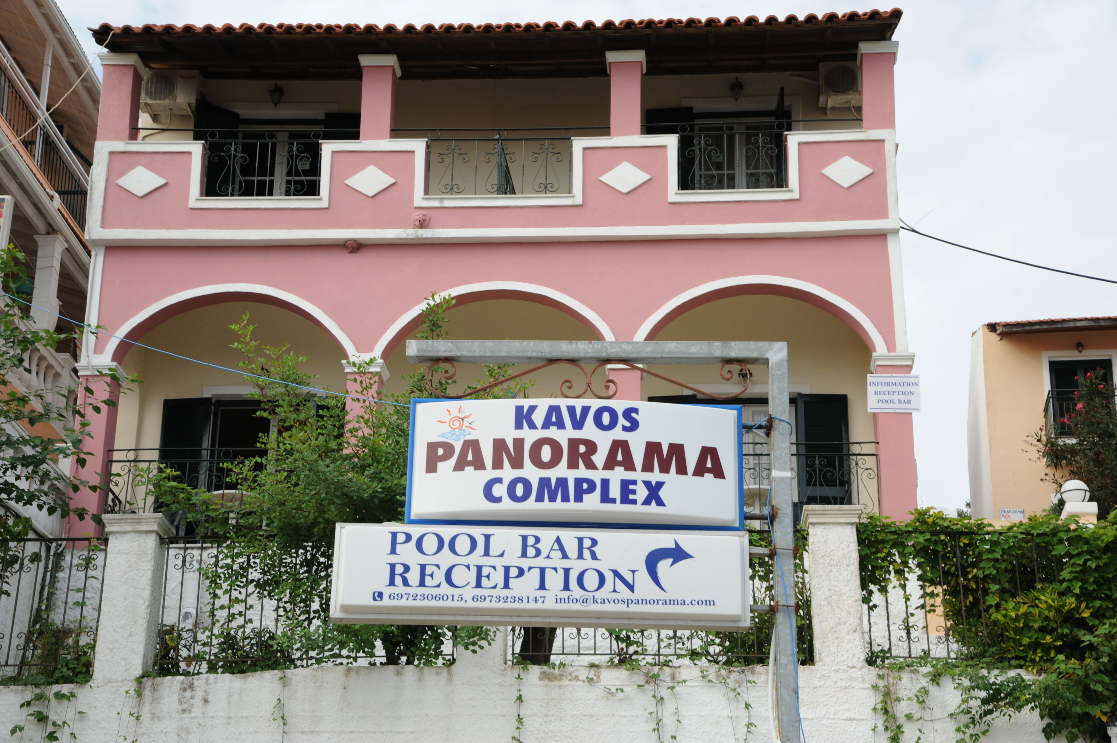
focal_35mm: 66
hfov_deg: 30.5
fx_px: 2046
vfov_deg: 20.6
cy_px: 372
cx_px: 558
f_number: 14
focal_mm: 66
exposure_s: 1/160
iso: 500
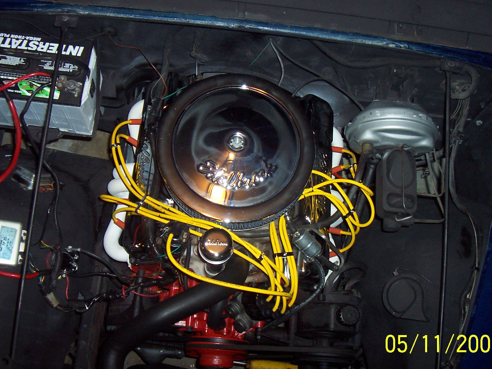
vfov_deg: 35.1
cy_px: 191
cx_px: 262
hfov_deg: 45.7
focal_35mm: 41
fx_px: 583
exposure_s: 1/60
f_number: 2.8
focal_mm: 5.6
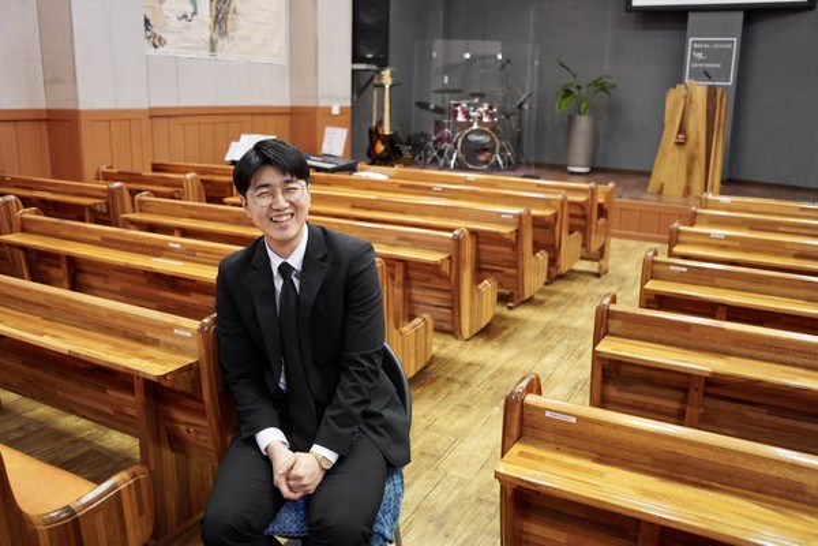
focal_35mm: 30
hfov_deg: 61.9
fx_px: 682
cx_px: 409
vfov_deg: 43.6
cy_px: 273
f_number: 2.8
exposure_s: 1/200
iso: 2500
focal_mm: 20
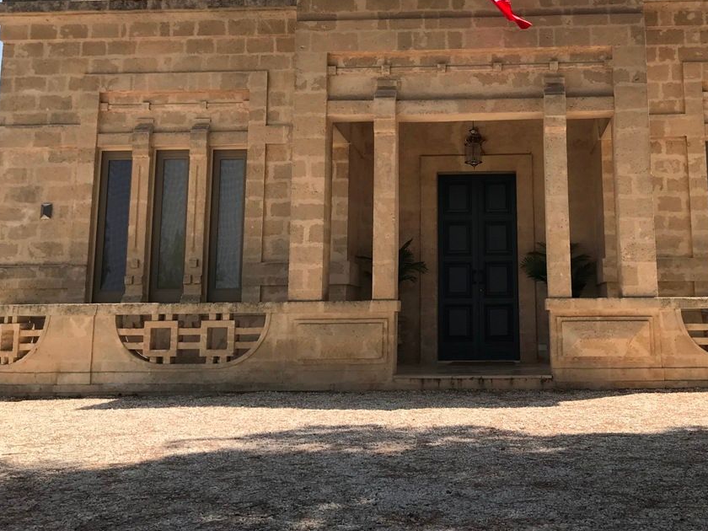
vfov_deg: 35.6
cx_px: 479
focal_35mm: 40
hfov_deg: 46.0
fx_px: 818
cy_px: 182
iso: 20
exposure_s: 1/1996
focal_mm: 3.99
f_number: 1.8
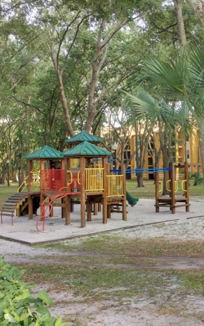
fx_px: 391
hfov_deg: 28.9
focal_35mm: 44
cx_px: 144
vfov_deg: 45.3
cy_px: 163
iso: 32
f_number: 2.4
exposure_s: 1/60
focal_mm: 3.3
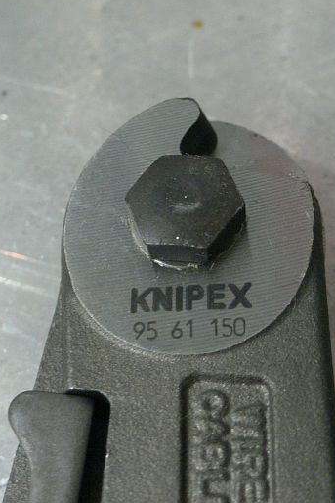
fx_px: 767
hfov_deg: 24.6
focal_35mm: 55
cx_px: 173
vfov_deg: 36.2
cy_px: 281
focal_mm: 6.3
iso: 200
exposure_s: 1/13
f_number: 2.8
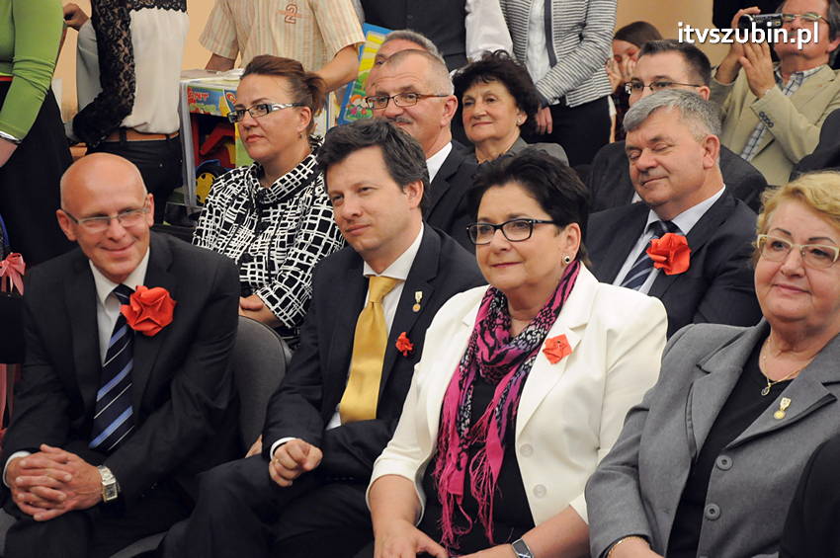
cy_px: 279
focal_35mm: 105
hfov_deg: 19.5
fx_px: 2448
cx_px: 420
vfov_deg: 13.0
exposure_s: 1/80
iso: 2500
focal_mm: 70
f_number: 5.6
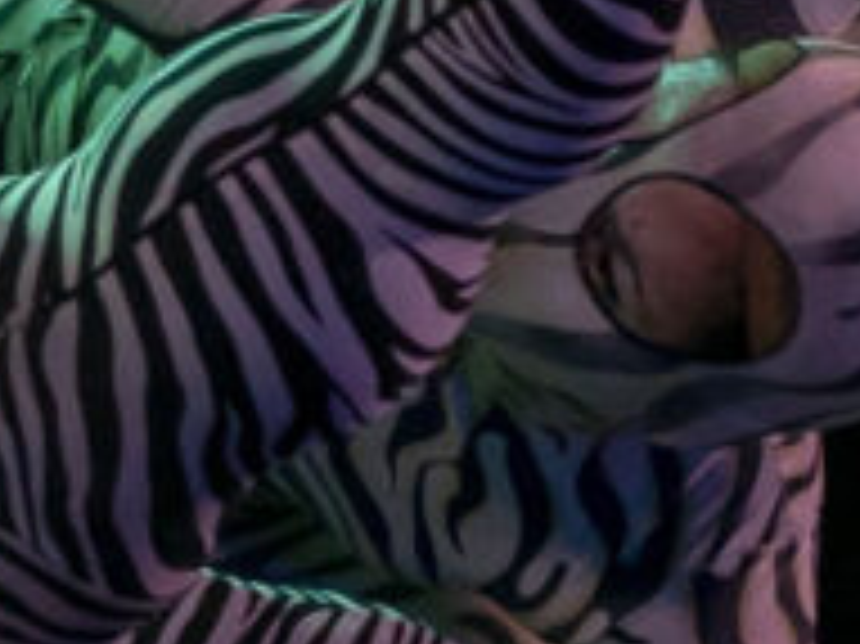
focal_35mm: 403
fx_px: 10006
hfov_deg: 4.8
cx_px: -1292
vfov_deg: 3.7
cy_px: -462
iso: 2000
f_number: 2.2
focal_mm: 50
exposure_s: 1/200
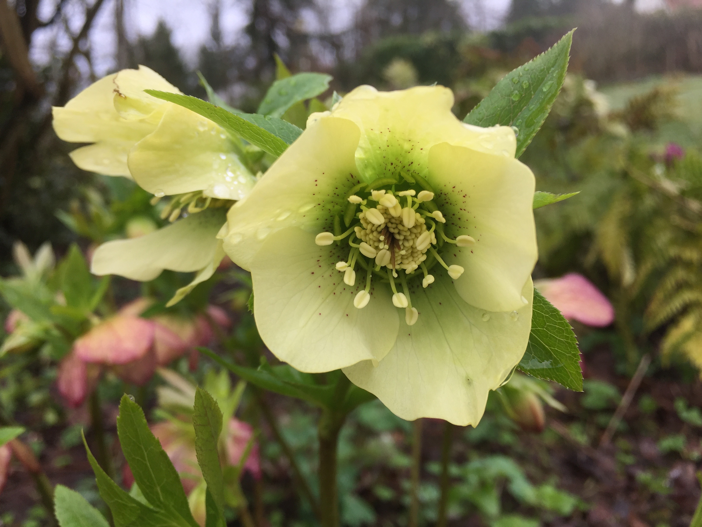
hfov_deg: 61.7
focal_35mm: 29
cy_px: 264
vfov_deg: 48.2
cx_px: 351
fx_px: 588
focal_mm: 4.15
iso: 32
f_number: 2.2
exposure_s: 1/111
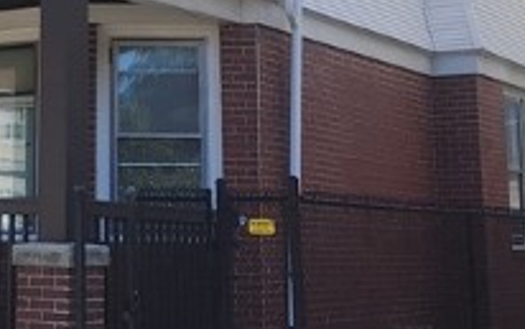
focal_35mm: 91
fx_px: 1303
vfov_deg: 14.1
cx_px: 31
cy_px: -15
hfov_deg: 22.1
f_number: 1.8
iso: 12
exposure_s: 1/673
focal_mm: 6.4
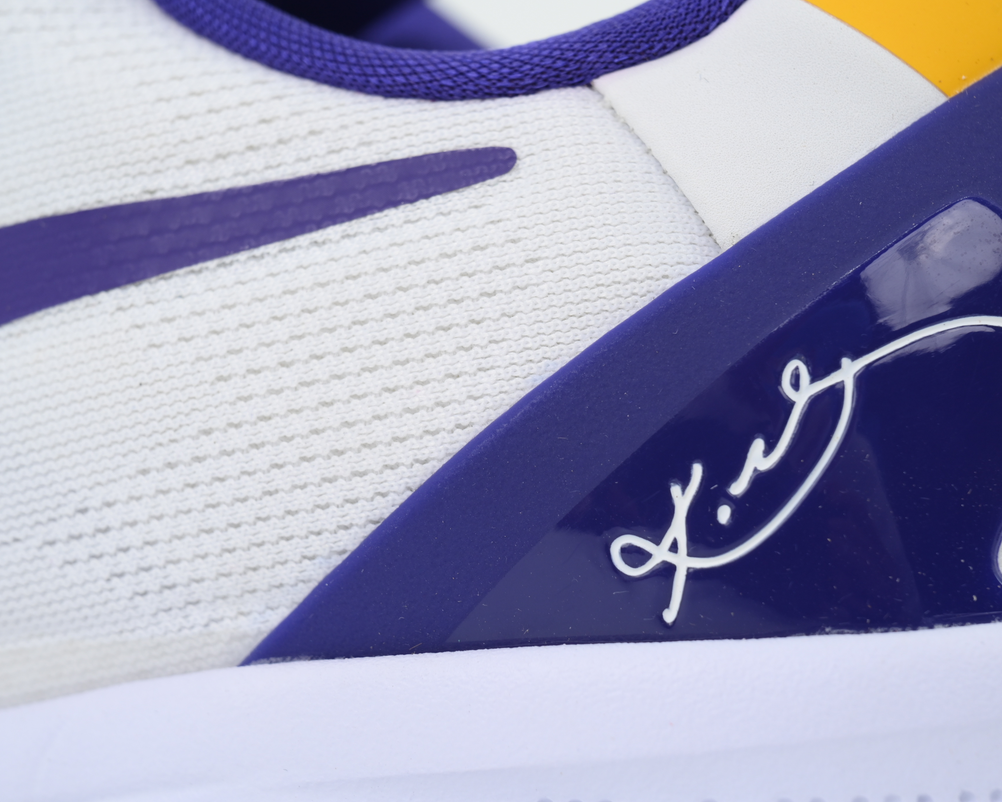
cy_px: 401
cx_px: 497
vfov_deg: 12.4
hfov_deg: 15.5
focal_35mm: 124
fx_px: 3677
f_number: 11
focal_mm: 110
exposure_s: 1/100
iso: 400
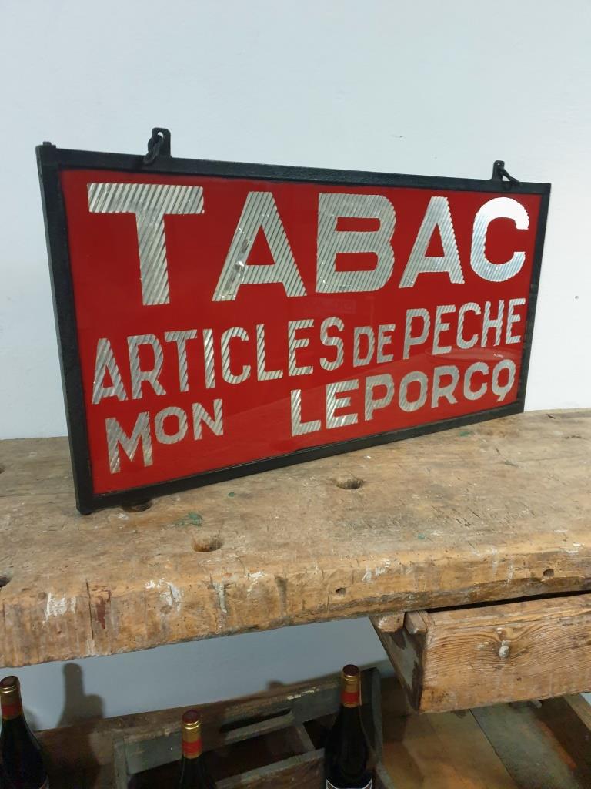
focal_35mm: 26
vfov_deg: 67.3
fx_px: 592
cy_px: 394
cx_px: 296
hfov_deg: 53.1
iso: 320
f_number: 1.5
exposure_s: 1/33
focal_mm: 4.3
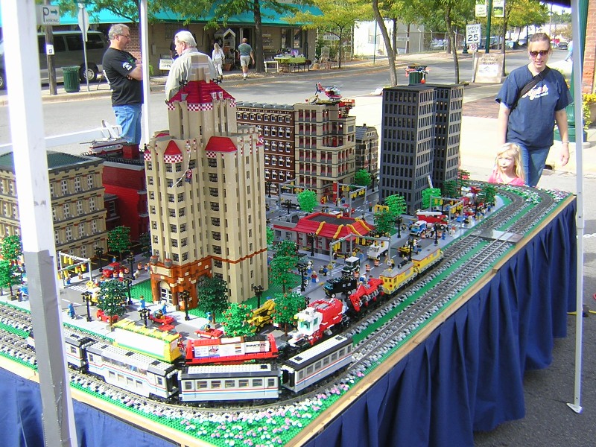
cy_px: 224
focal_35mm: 36
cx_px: 298
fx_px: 620
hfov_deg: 51.4
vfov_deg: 39.7
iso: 100
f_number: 2.6
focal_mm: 4.7
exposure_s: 1/234
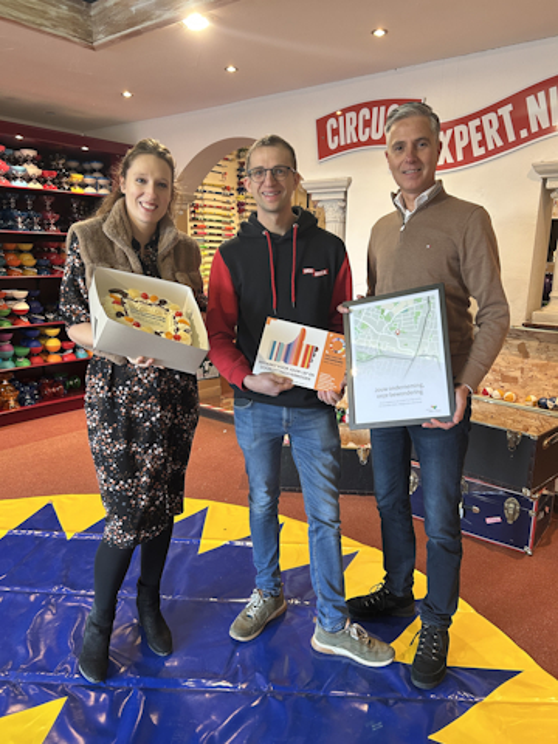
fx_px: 559
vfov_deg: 67.3
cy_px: 372
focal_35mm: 26
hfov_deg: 53.1
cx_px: 279
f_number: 1.5
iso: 160
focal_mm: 5.7
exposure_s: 1/50
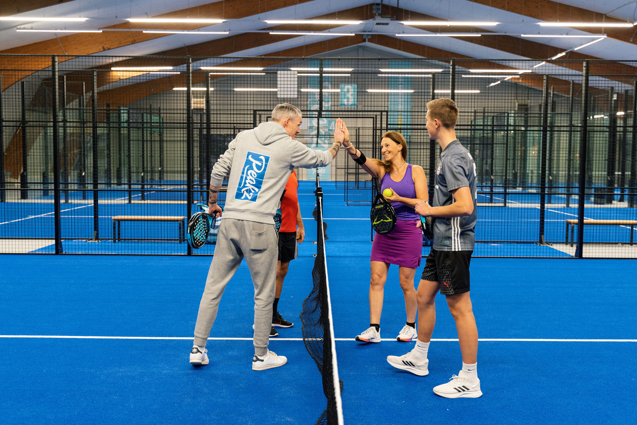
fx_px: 708
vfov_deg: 33.4
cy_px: 212
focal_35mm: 40
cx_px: 318
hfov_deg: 48.5
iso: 2000
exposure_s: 1/160
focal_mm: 40
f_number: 4
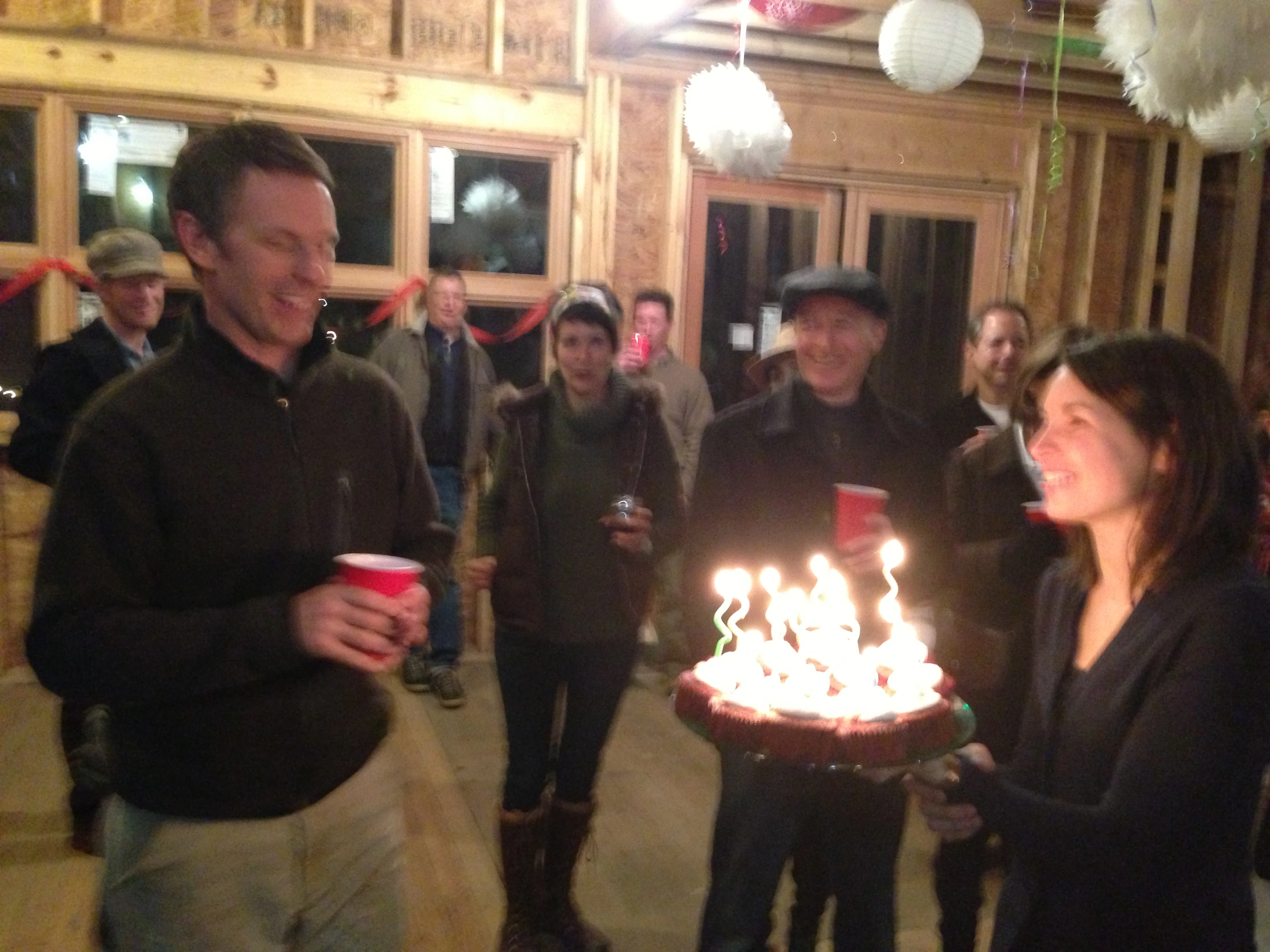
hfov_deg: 55.4
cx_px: 635
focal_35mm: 33
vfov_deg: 42.9
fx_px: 1211
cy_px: 476
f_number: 2.4
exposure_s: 1/15
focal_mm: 4.13
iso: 640
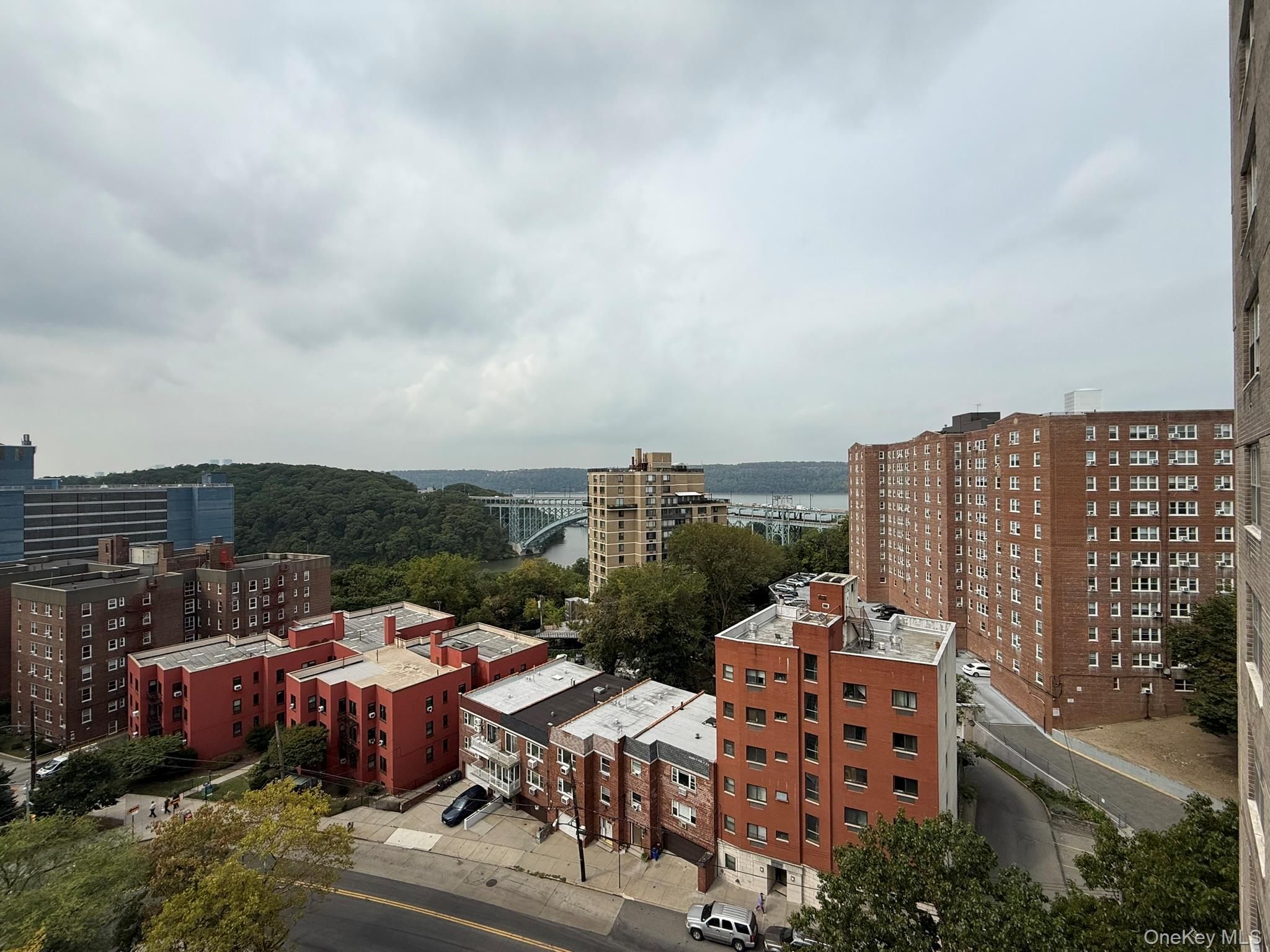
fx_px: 514
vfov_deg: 85.7
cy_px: 476
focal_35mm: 14
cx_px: 635
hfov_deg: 102.1
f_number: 2.2
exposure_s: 1/2717
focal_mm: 2.22
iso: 50
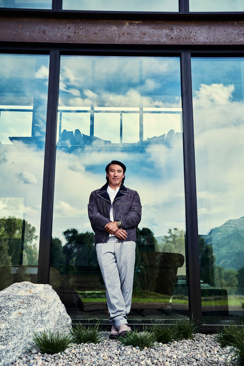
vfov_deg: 48.5
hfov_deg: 33.4
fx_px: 407
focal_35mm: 40
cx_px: 122
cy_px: 183
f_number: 8
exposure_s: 1/500
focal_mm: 40
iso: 640
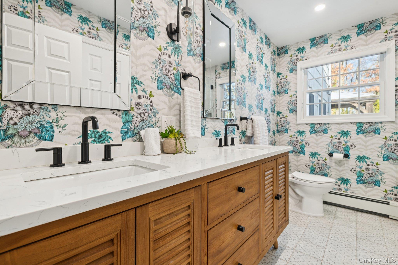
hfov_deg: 96.7
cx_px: 199
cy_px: 132
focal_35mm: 16
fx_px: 177
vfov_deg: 73.7
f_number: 8
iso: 320
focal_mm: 16
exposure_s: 1/10
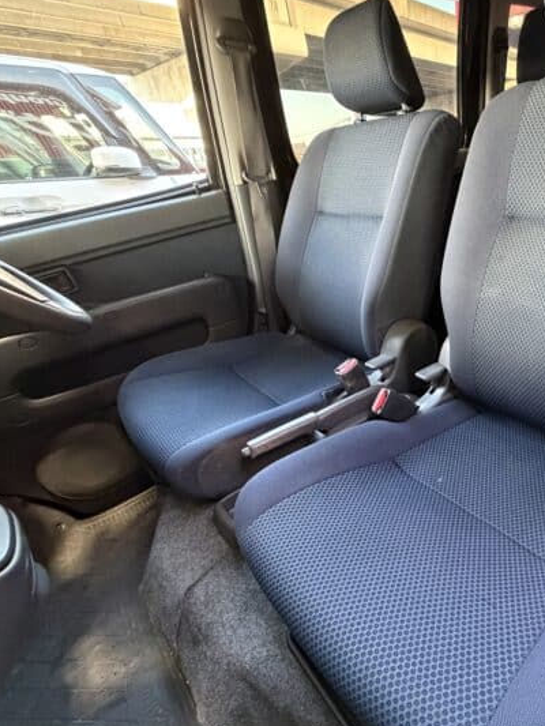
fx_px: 441
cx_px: 454
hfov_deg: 57.5
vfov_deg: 79.0
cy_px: 368
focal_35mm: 21
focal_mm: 2.22
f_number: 2.2
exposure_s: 1/60
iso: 800
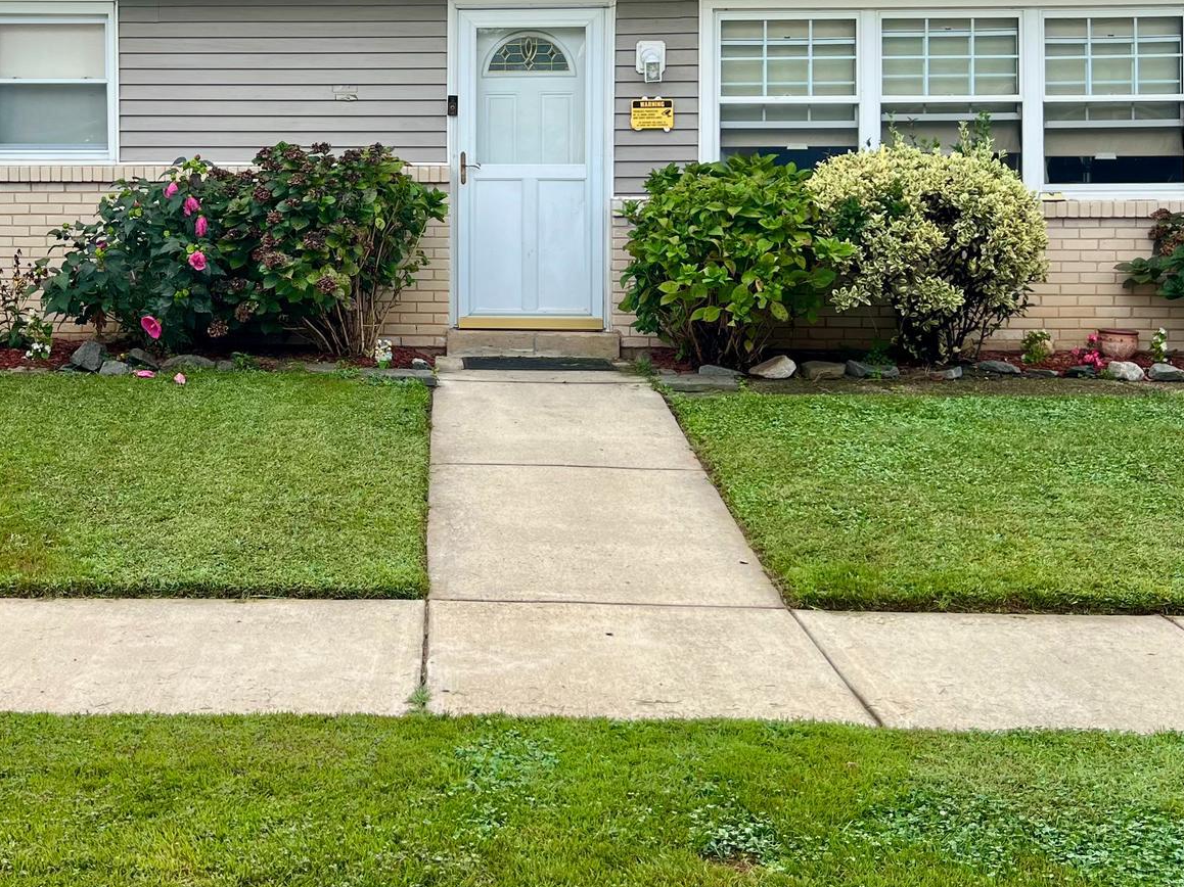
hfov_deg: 40.5
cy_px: 206
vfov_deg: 30.9
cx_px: 358
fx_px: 1573
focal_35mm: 46
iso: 50
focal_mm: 5.7
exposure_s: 1/544
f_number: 1.5
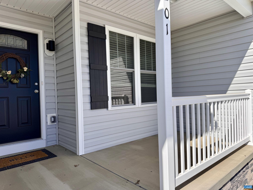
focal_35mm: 24
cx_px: 126
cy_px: 95
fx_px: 175
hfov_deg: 71.6
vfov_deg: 56.8
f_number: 1.78
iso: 80
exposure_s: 1/3247
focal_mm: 6.76
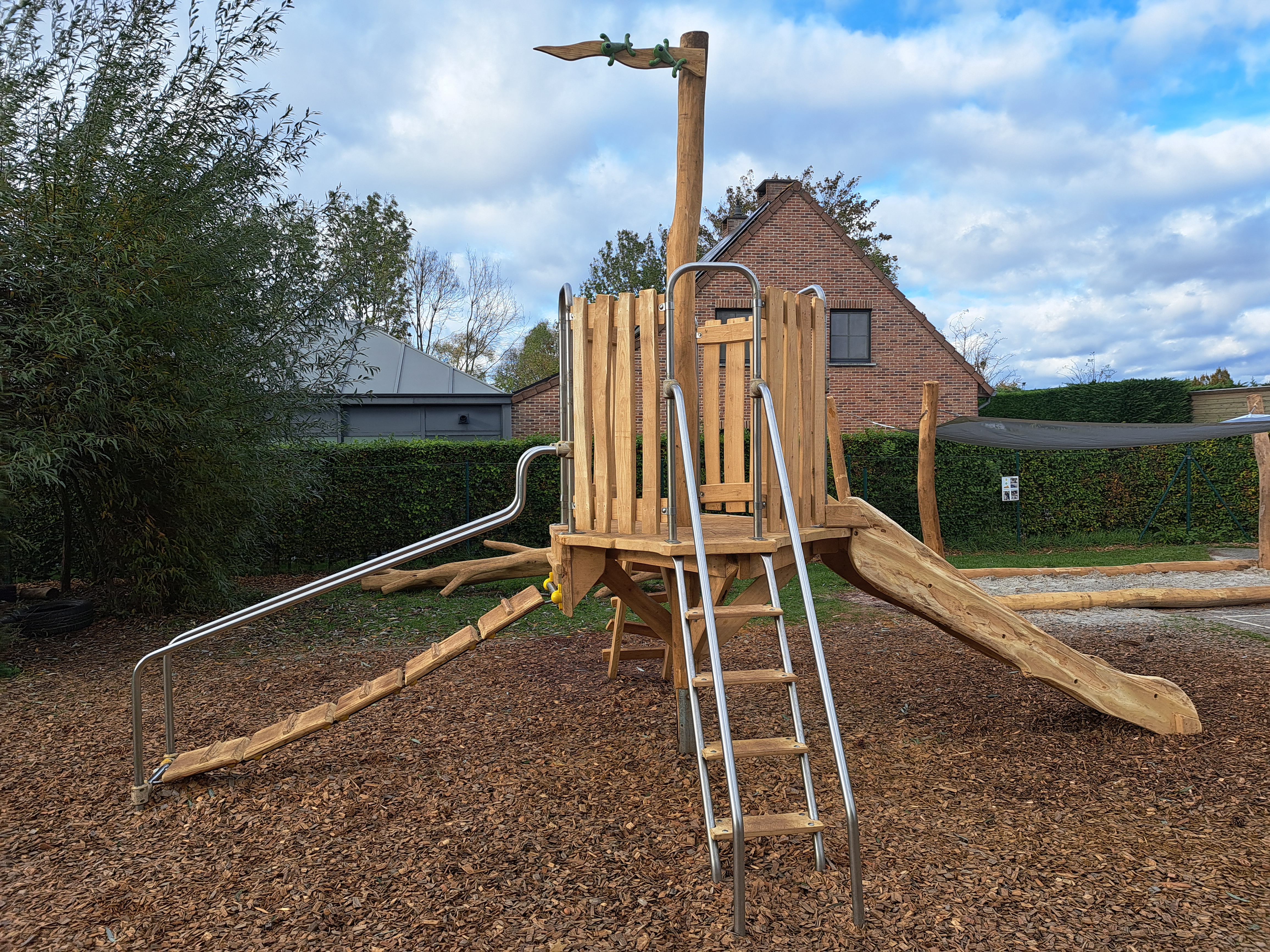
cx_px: 635
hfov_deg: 71.6
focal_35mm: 24
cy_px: 476
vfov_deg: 56.8
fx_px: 881
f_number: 1.8
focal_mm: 5.23
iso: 50
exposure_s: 1/612
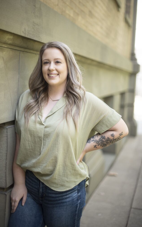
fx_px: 322
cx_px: 66
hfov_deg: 24.9
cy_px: 112
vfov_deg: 38.9
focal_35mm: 52
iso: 500
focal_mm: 50
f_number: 1.4
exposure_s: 1/1600
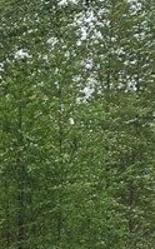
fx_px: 1328
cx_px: -566
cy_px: 245
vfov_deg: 10.6
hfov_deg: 5.4
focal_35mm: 196
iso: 25
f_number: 1.8
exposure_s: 1/1606
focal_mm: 5.4
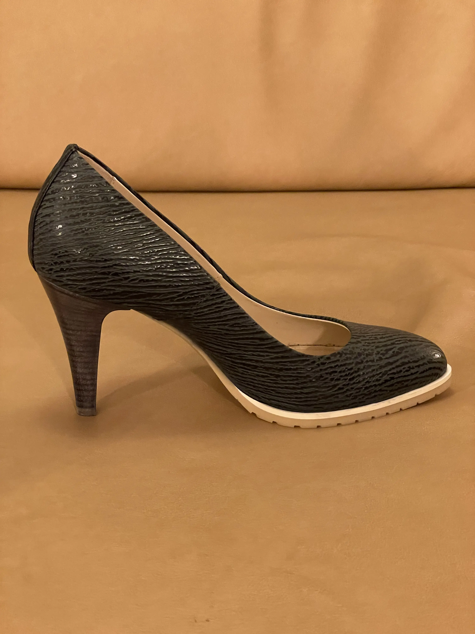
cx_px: 238
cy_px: 317
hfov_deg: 28.0
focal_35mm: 52
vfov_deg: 36.8
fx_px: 951
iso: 640
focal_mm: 6
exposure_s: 1/50
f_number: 2
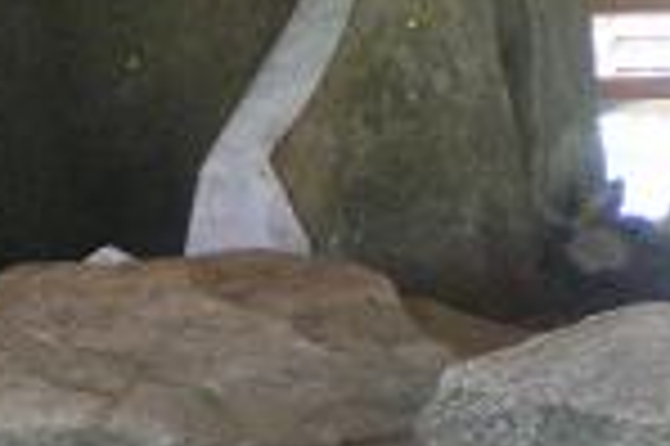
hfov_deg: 12.1
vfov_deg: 7.9
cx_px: 148
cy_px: 604
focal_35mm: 170
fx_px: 3160
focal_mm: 6.3
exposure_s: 1/30
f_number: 3.1
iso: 400
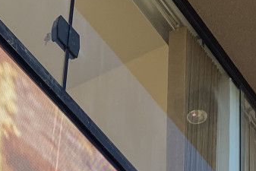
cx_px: 151
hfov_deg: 13.3
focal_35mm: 154
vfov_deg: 8.1
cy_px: 428
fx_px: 1096
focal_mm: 4.25
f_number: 1.8
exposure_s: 1/748
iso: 32
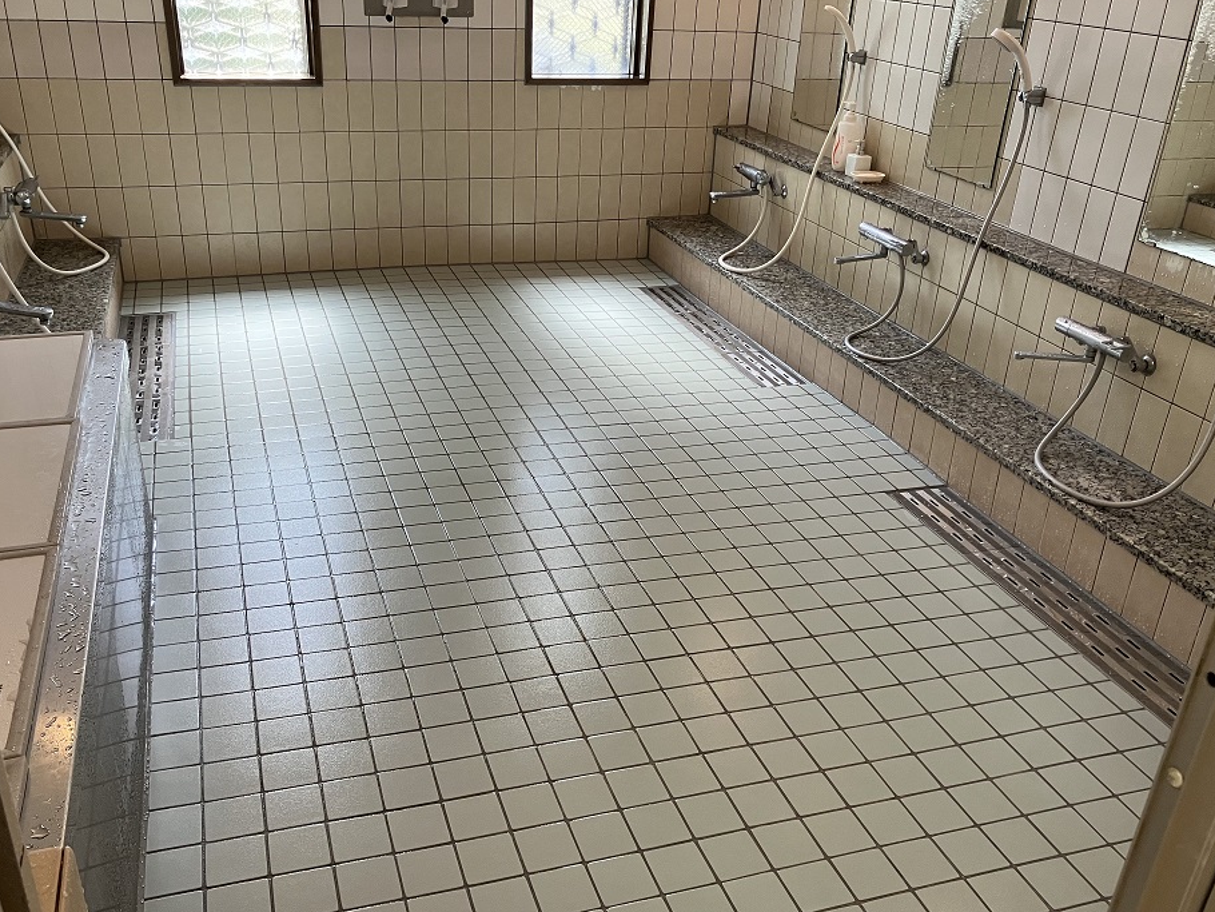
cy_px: 498
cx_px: 575
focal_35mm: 31
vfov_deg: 45.4
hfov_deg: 58.3
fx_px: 1088
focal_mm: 3.99
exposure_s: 1/60
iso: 80
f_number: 1.8
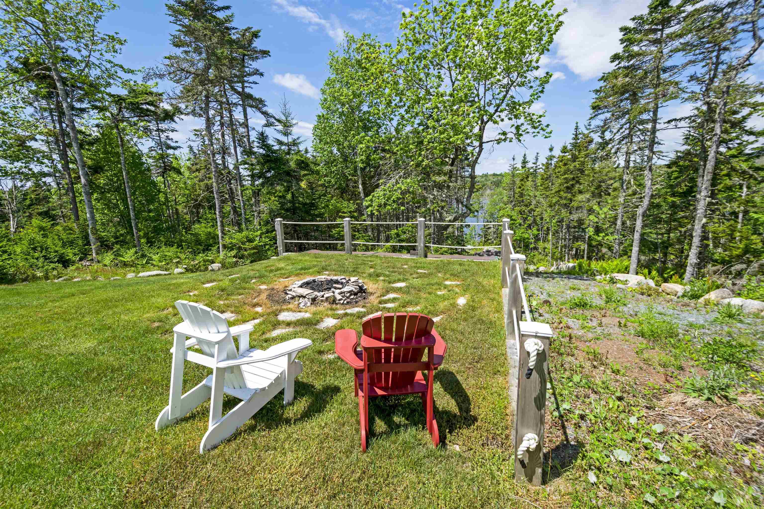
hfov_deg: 100.4
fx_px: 318
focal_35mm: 15
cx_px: 382
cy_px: 254
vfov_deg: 77.3
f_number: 6.3
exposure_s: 1/500
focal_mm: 10
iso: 125
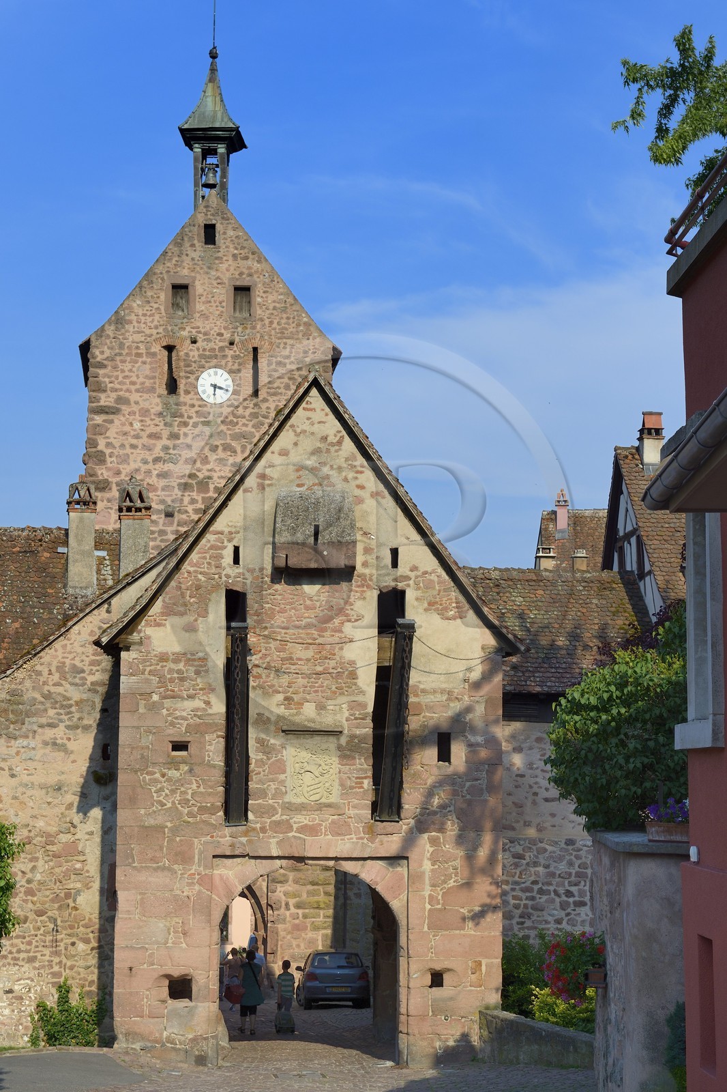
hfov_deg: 21.9
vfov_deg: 32.4
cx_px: 364
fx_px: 1879
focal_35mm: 62
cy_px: 546
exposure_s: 1/320
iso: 200
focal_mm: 62
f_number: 11
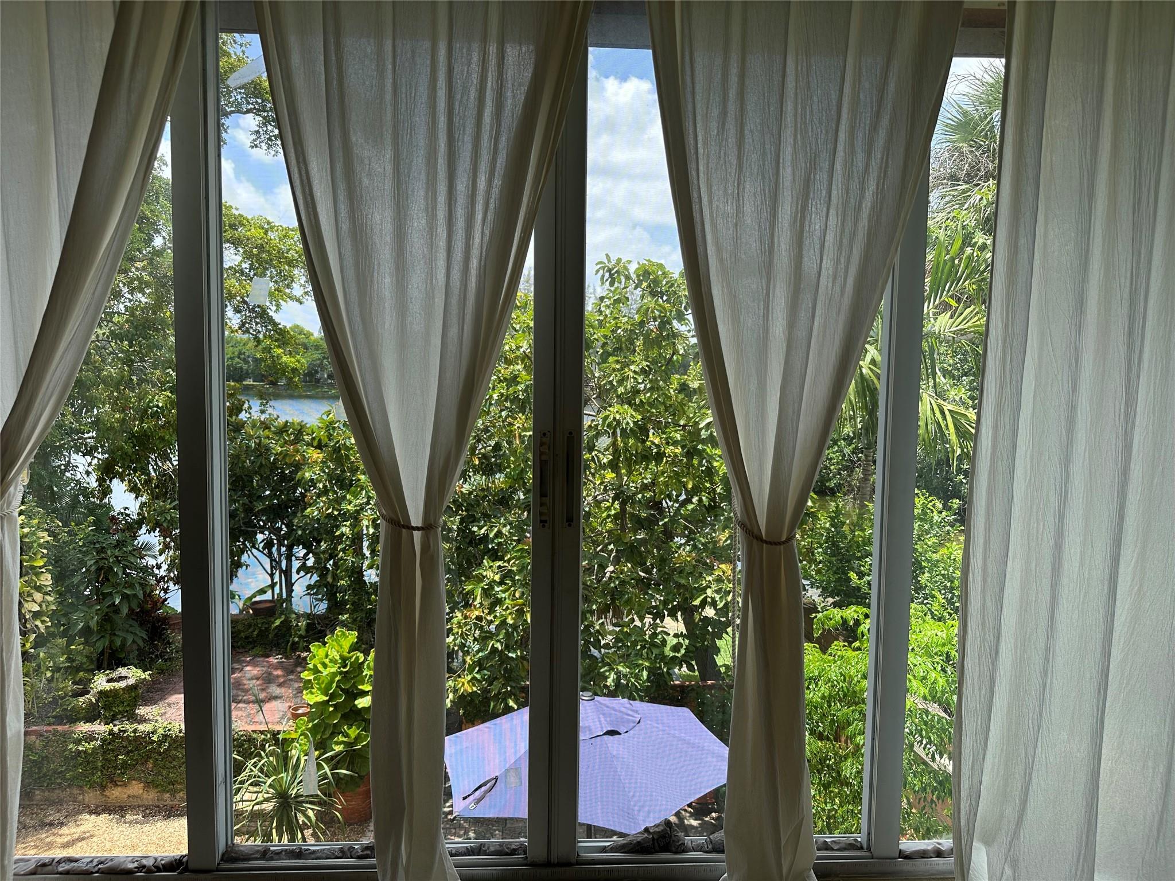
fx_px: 815
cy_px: 440
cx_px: 588
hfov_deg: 71.6
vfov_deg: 56.8
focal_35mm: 24
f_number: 1.78
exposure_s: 1/1050
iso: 80
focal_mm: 6.86
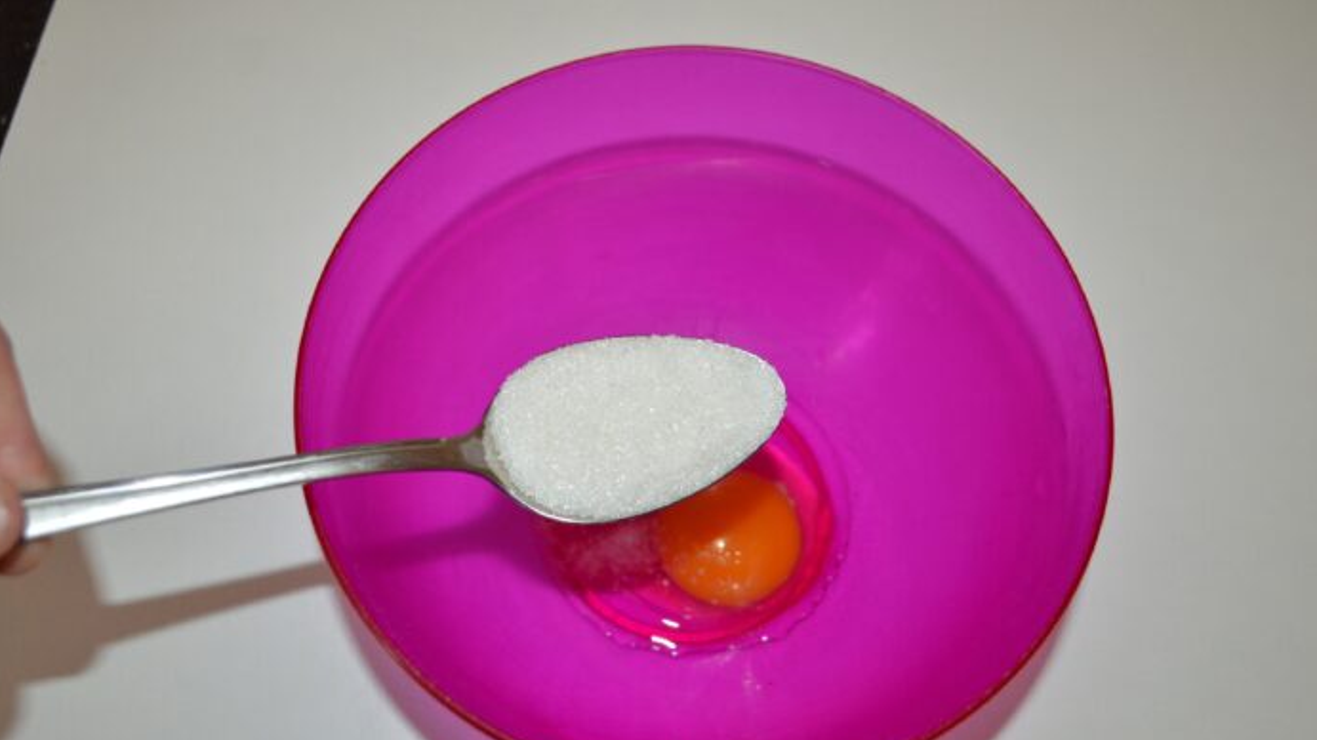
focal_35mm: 35
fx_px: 1222
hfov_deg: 56.6
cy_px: 440
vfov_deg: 33.6
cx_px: 661
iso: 400
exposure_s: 1/60
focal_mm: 22
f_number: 3.8
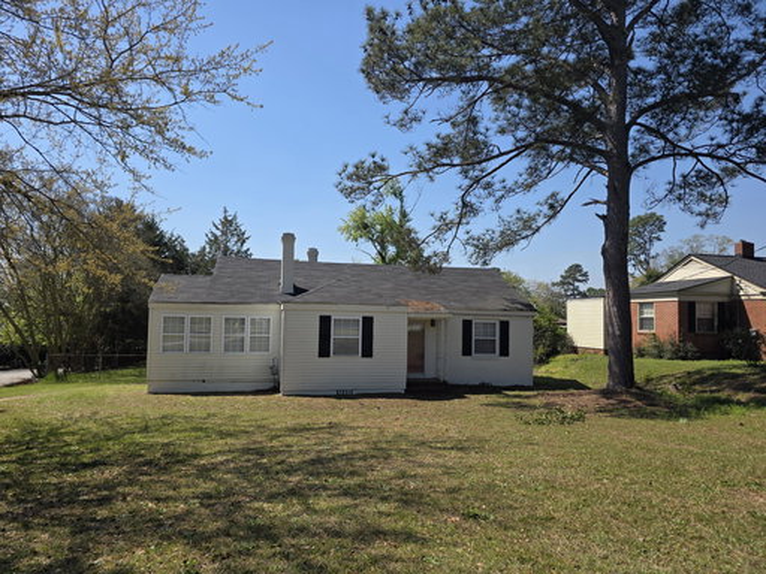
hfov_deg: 73.9
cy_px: 287
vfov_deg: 58.9
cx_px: 383
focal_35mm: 23
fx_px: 509
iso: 80
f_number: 1.7
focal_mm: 6.3
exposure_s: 1/5447
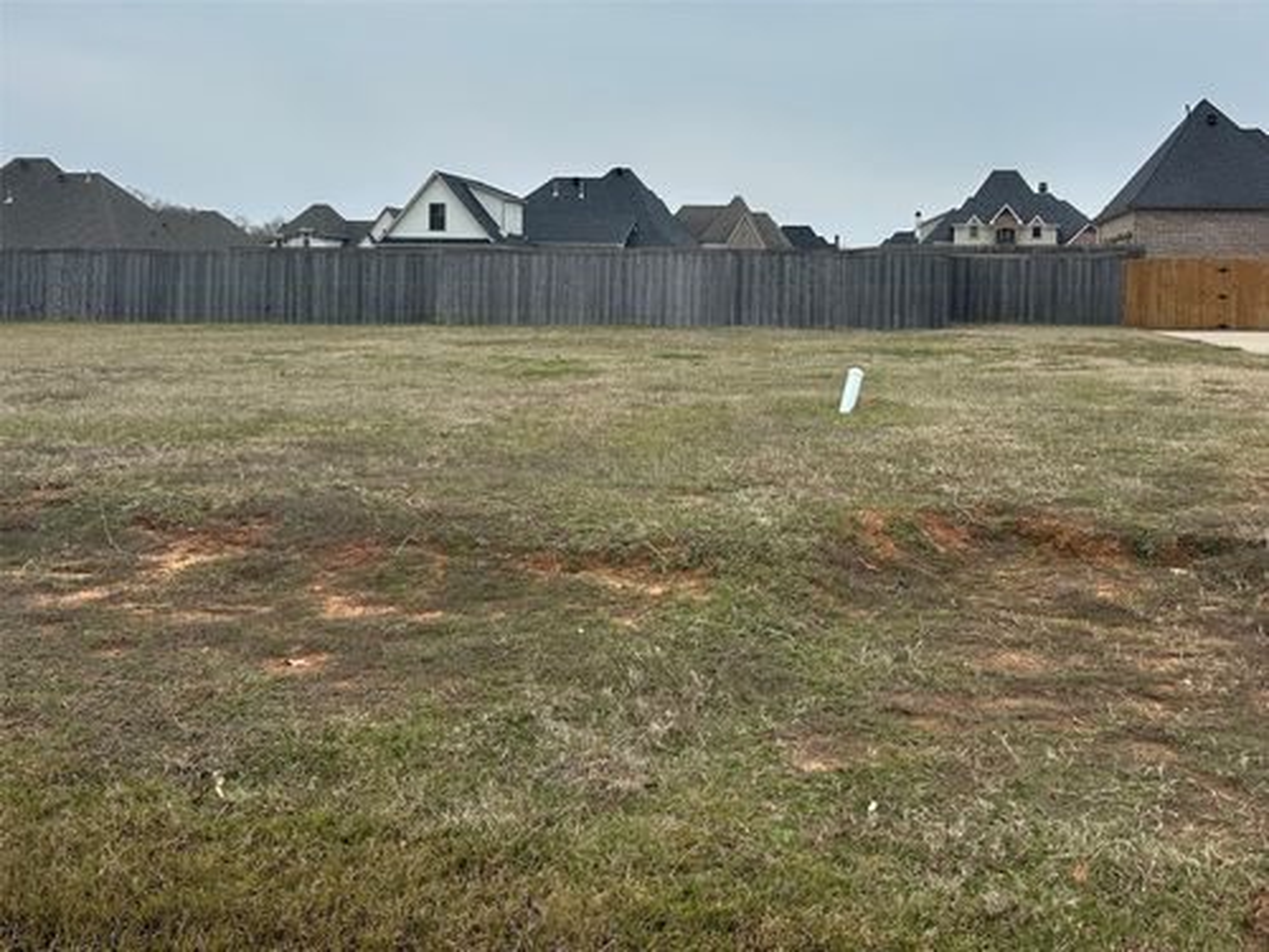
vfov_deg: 53.1
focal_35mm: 26
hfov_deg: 67.3
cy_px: 476
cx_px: 634
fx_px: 953
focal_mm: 5.7
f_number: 1.5
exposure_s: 1/1838
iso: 50
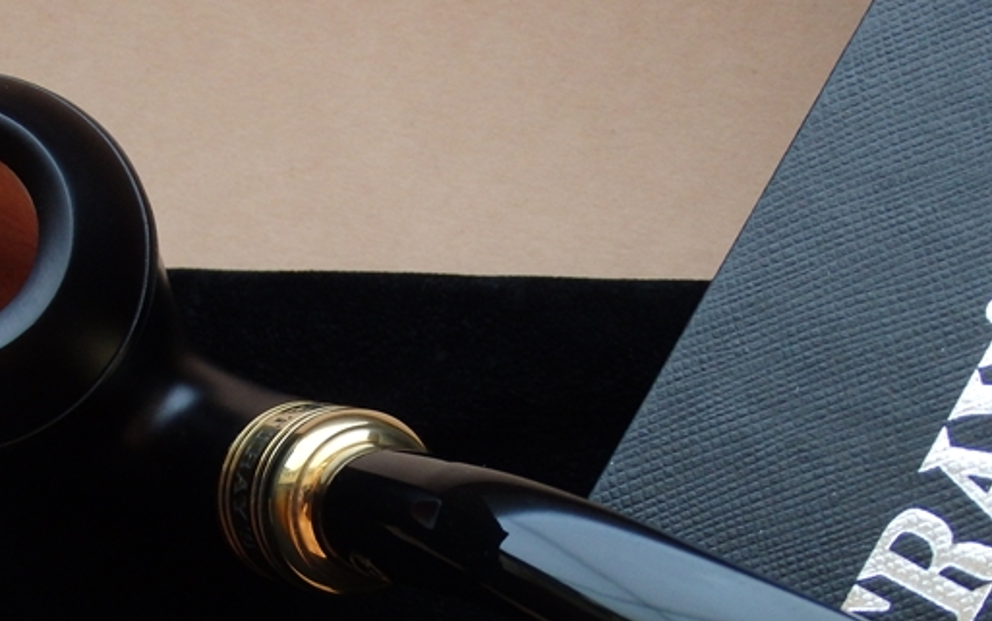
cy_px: 497
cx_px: 352
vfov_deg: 16.0
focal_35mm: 81
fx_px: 2191
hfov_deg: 25.4
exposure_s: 1/50
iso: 320
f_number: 4
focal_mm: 8.9
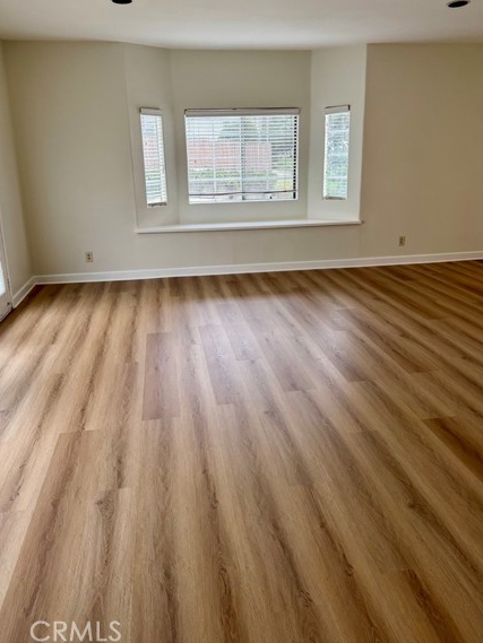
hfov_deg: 51.4
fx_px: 502
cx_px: 240
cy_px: 286
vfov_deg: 65.1
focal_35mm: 27
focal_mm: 6.76
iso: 125
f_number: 1.78
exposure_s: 1/120
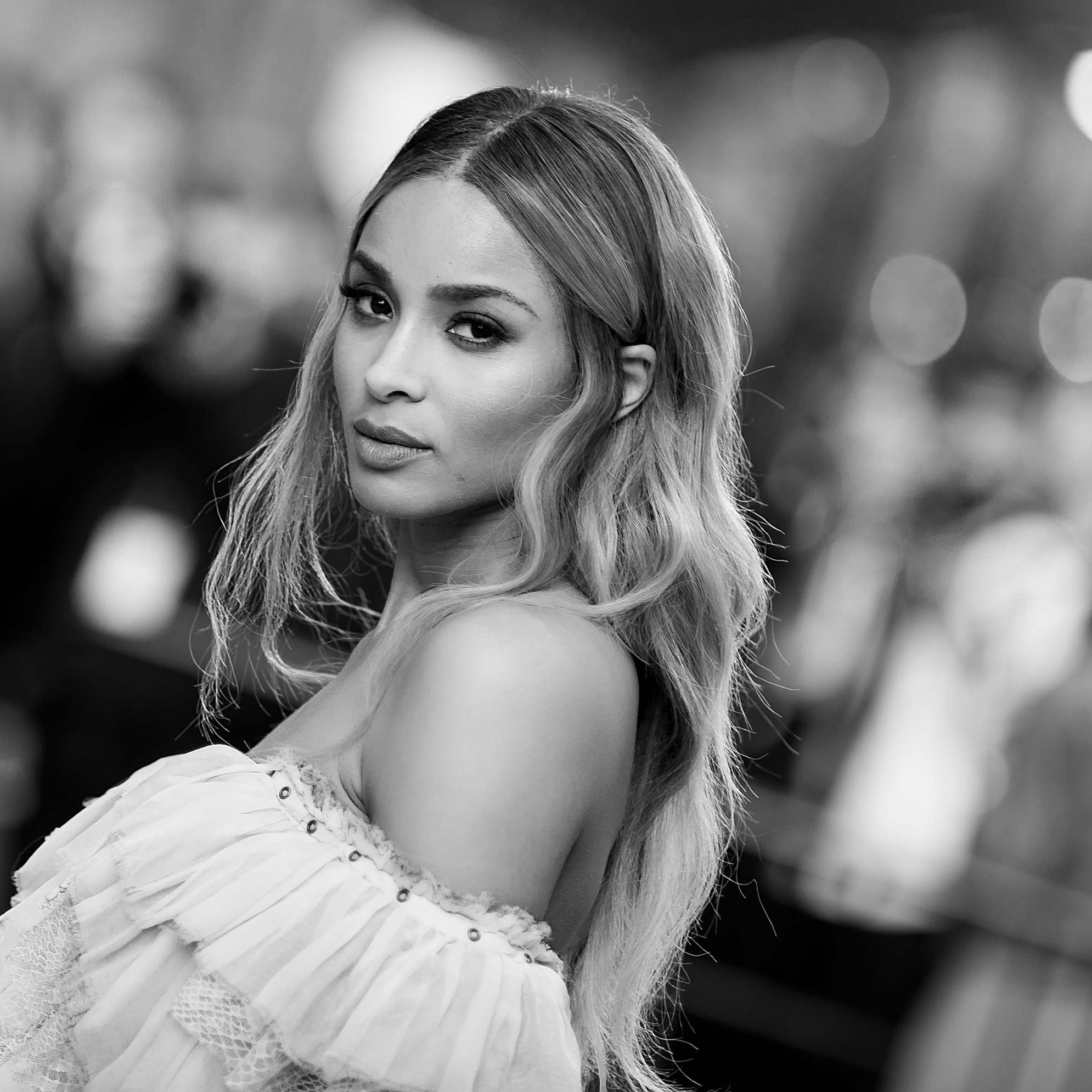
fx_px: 6174
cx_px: 583
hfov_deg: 10.1
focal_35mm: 173
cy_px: 548
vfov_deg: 10.1
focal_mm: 135
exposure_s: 1/320
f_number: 2
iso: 125
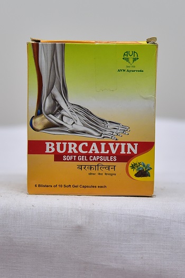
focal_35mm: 75
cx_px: 92
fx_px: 579
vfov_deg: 27.0
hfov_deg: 18.2
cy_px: 139
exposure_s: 1/125
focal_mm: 75
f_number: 4.5
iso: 1600
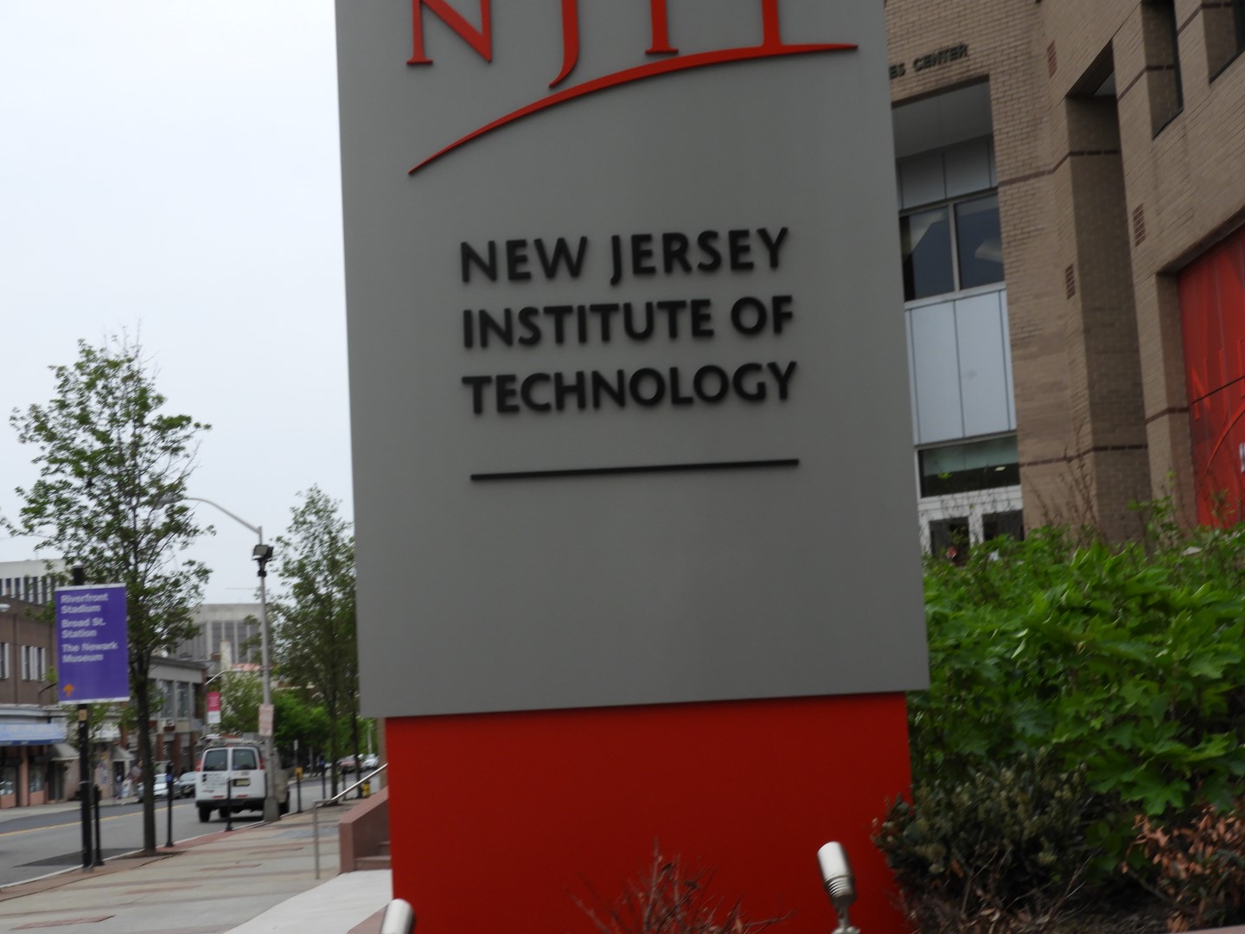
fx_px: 2158
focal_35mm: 60
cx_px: 622
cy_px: 467
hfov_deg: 32.2
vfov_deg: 24.4
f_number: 4.2
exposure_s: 1/500
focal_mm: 10.7
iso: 100
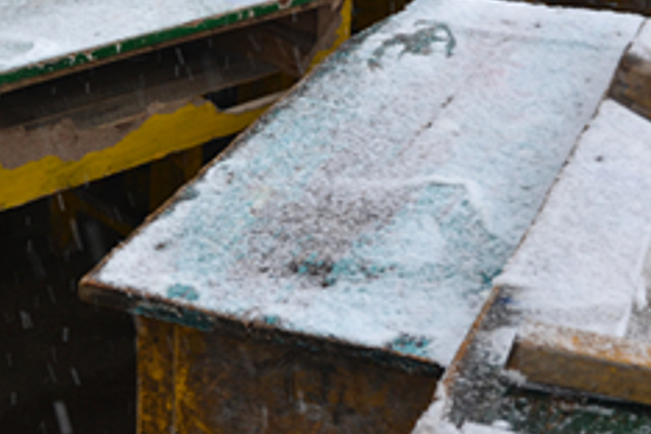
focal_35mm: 80
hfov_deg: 25.2
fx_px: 1448
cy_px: 127
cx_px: 220
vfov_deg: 17.0
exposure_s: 1/80
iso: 400
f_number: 4.5
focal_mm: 25
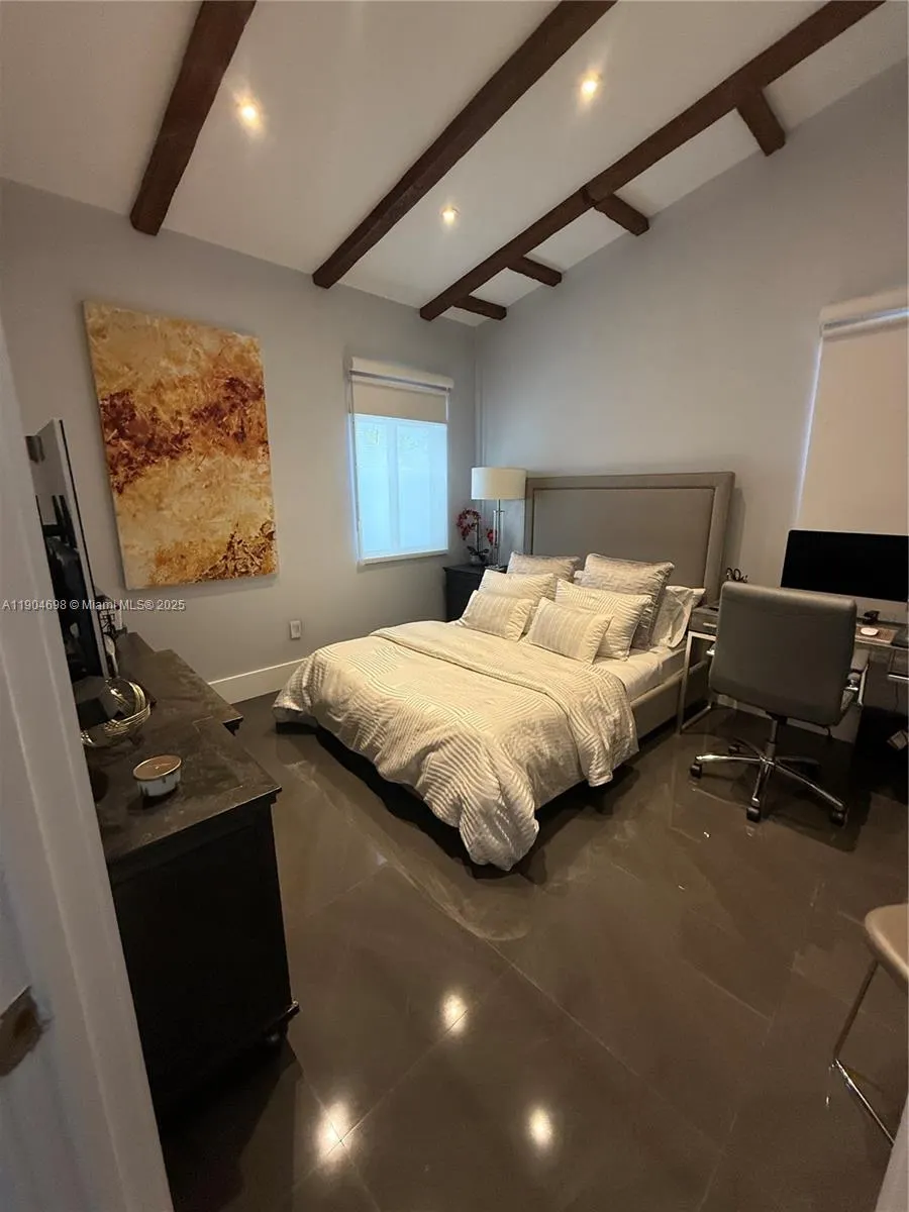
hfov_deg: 85.7
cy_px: 606
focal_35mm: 14
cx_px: 454
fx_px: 490
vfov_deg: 102.1
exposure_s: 1/60
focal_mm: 2.22
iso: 250
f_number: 2.2
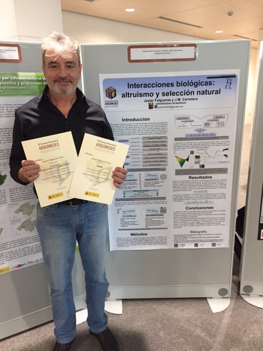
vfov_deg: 61.7
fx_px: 294
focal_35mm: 29
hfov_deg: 48.2
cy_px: 176
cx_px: 132
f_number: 2.2
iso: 250
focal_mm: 4.15
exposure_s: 1/33
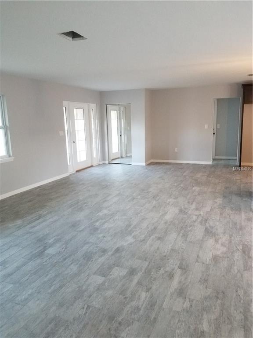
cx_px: 126
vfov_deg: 67.3
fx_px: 253
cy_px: 169
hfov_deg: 53.1
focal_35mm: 26
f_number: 1.7
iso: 200
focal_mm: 4.2
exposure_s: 1/24
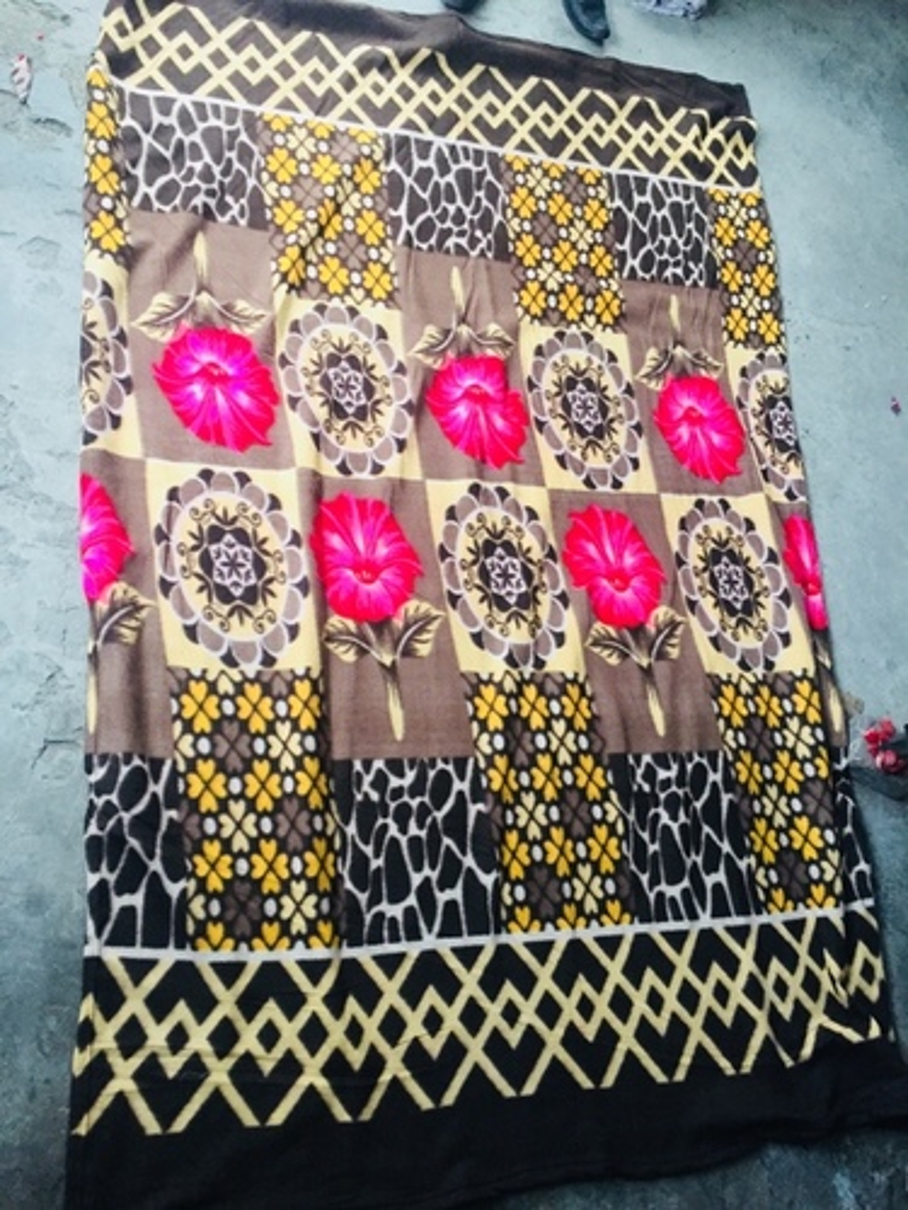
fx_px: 1014
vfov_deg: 61.7
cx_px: 454
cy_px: 605
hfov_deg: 48.2
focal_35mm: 29
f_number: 2.2
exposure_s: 1/33
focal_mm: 4.15
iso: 250
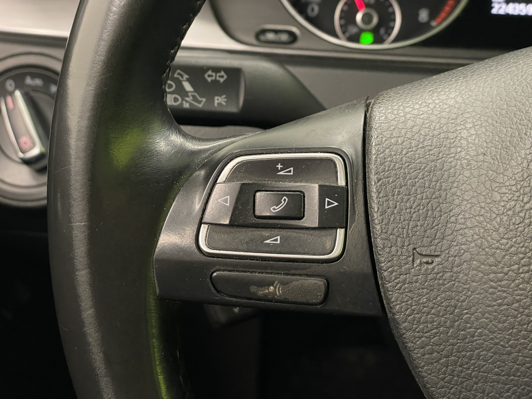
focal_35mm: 52
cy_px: 200
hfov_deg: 36.8
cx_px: 266
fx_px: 799
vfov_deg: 28.0
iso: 640
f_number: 2
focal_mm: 6
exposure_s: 1/50
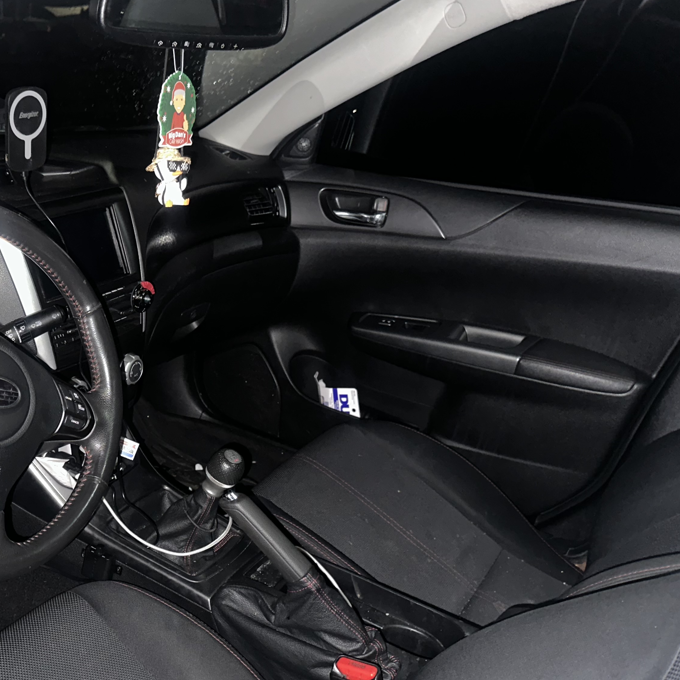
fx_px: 845
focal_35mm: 38
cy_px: 402
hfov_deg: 41.8
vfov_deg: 43.7
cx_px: 128
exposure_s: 1/4
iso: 320
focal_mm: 6.86
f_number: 1.78
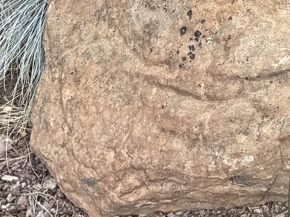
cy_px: -449
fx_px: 1273
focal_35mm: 152
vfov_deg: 8.2
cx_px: 657
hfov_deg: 11.2
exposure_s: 1/1727
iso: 80
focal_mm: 6.76
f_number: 1.78
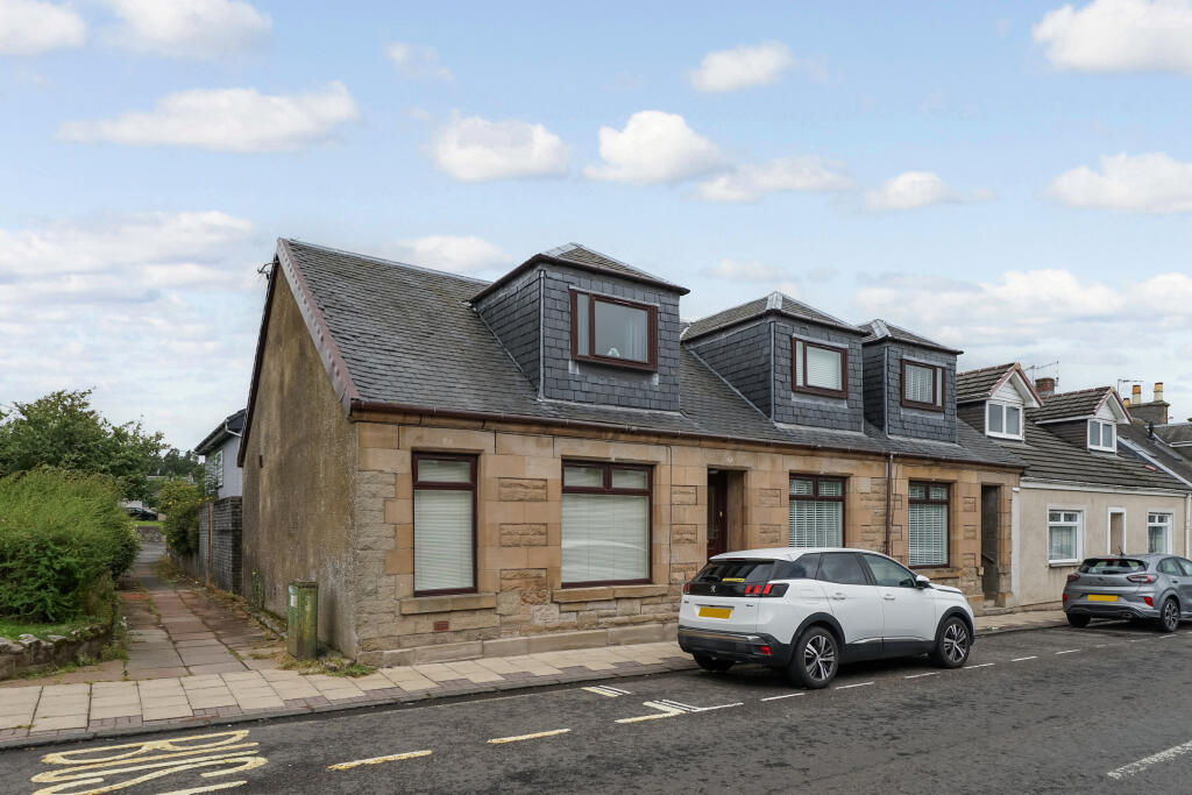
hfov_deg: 84.0
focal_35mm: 20
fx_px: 662
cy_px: 398
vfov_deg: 61.9
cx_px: 596
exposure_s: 1/500
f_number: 4.5
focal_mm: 20
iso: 100
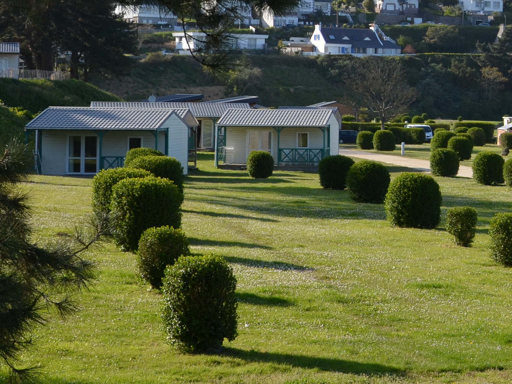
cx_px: 596
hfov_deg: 16.4
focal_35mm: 116
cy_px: 81
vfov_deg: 12.7
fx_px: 1716
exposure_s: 1/320
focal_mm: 30
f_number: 9
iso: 200
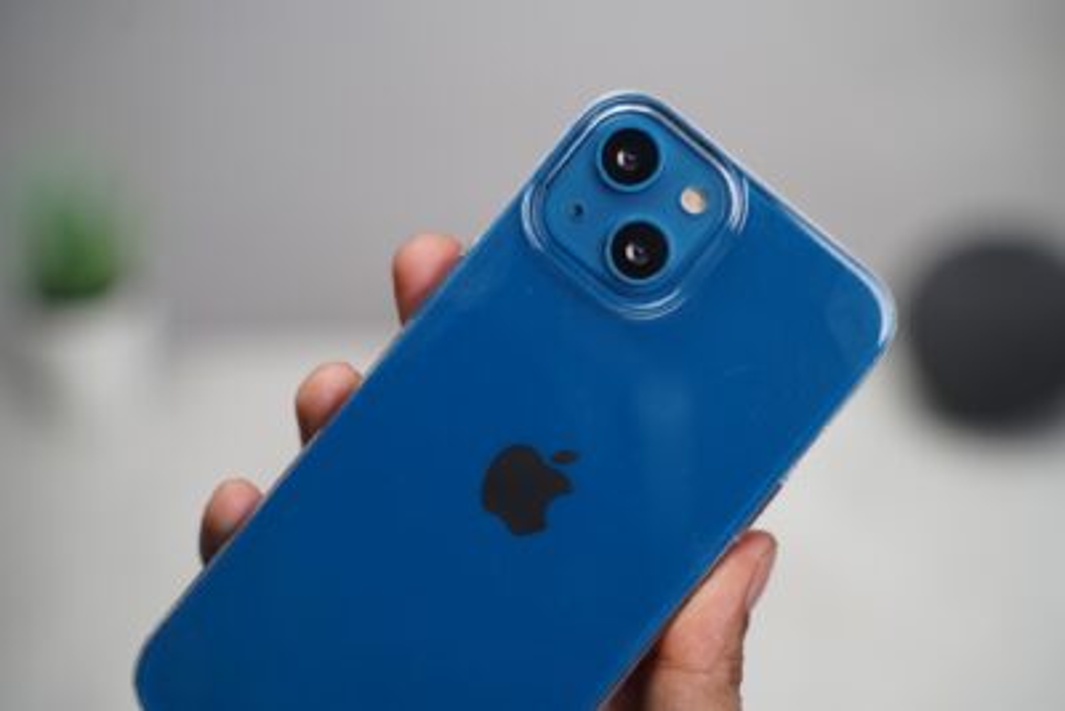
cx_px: 532
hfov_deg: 27.0
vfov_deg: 18.2
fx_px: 2219
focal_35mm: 75
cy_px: 356
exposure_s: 1/90
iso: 500
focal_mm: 75
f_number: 4
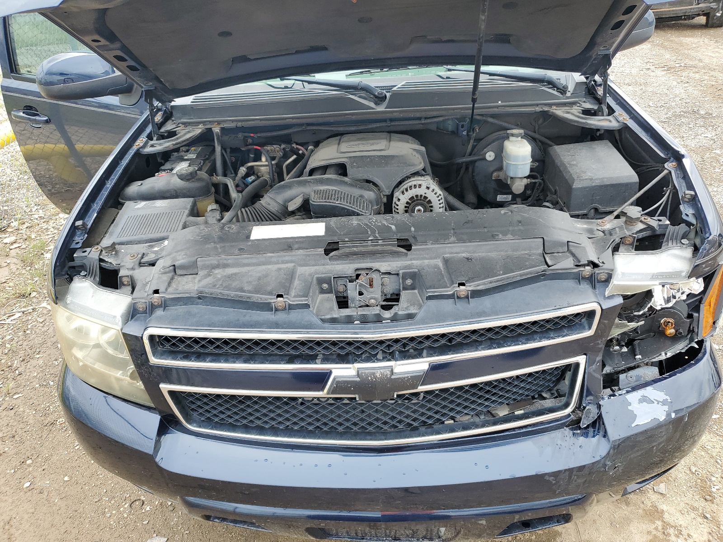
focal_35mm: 26
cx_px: 362
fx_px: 543
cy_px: 271
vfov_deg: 53.1
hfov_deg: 67.3
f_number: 1.5
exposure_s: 1/625
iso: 50
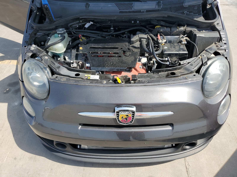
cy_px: 88
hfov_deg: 67.3
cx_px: 118
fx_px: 178
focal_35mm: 26
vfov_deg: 53.1
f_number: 1.5
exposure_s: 1/1667
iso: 50
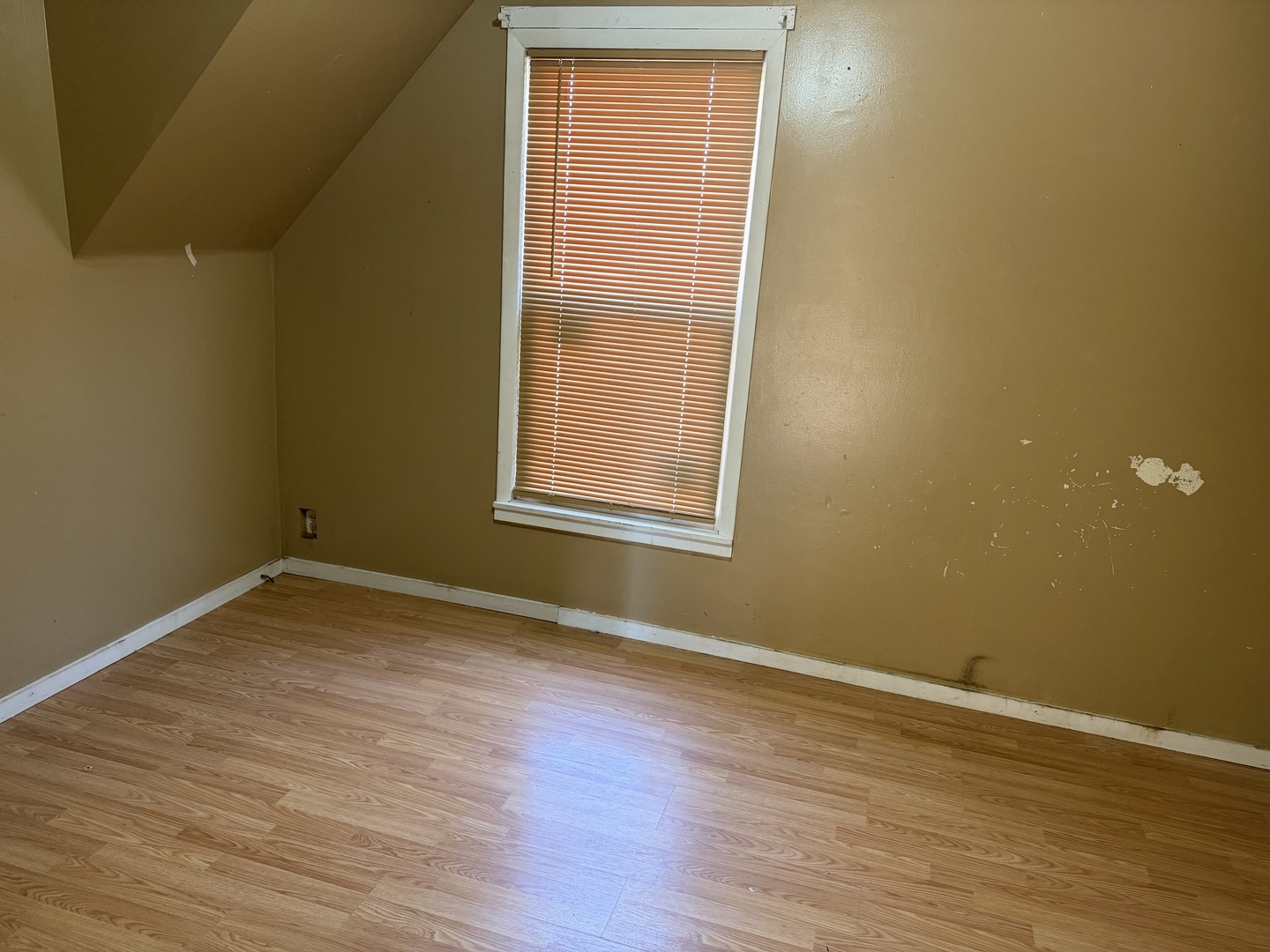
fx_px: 881
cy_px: 476
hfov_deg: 71.6
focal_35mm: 24
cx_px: 635
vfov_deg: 56.8
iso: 400
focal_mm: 6.76
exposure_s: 1/60
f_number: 1.78
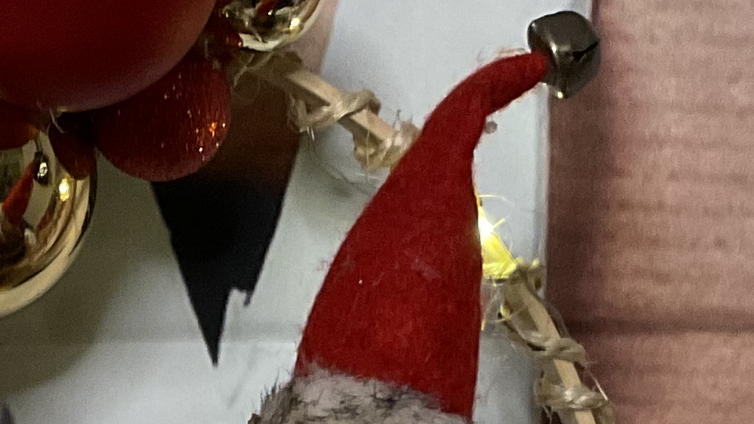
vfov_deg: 8.6
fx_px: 2739
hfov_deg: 15.6
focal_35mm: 137
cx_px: 165
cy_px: 701
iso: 200
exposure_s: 1/60
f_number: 1.8
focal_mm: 3
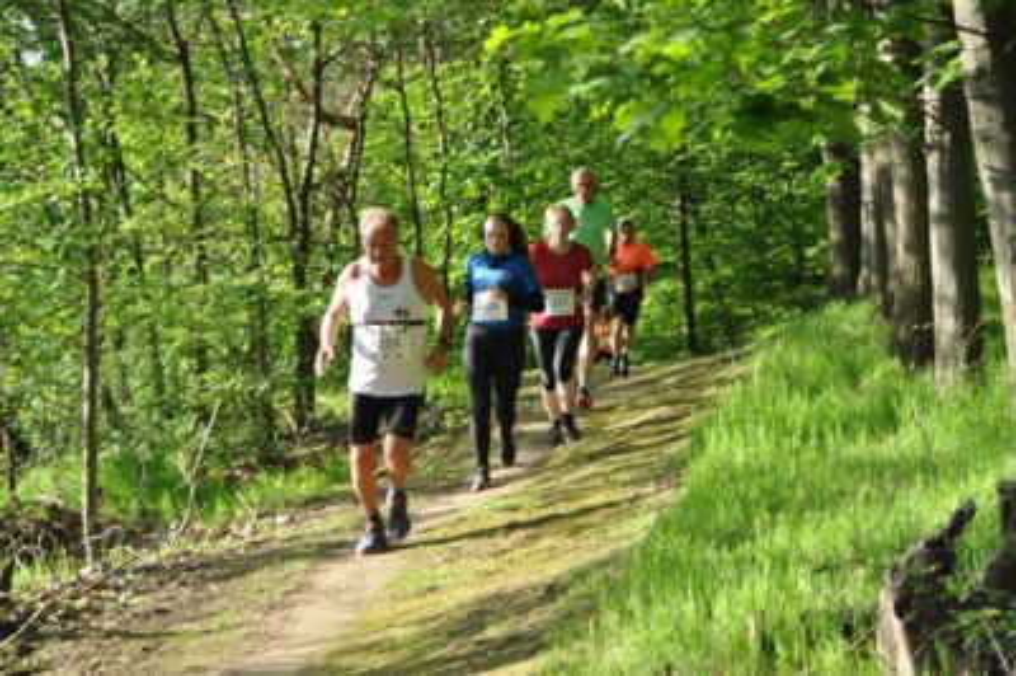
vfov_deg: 13.0
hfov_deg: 19.5
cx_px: 508
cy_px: 338
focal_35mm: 105
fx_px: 2961
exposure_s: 1/125
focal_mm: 70
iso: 250
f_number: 5.6
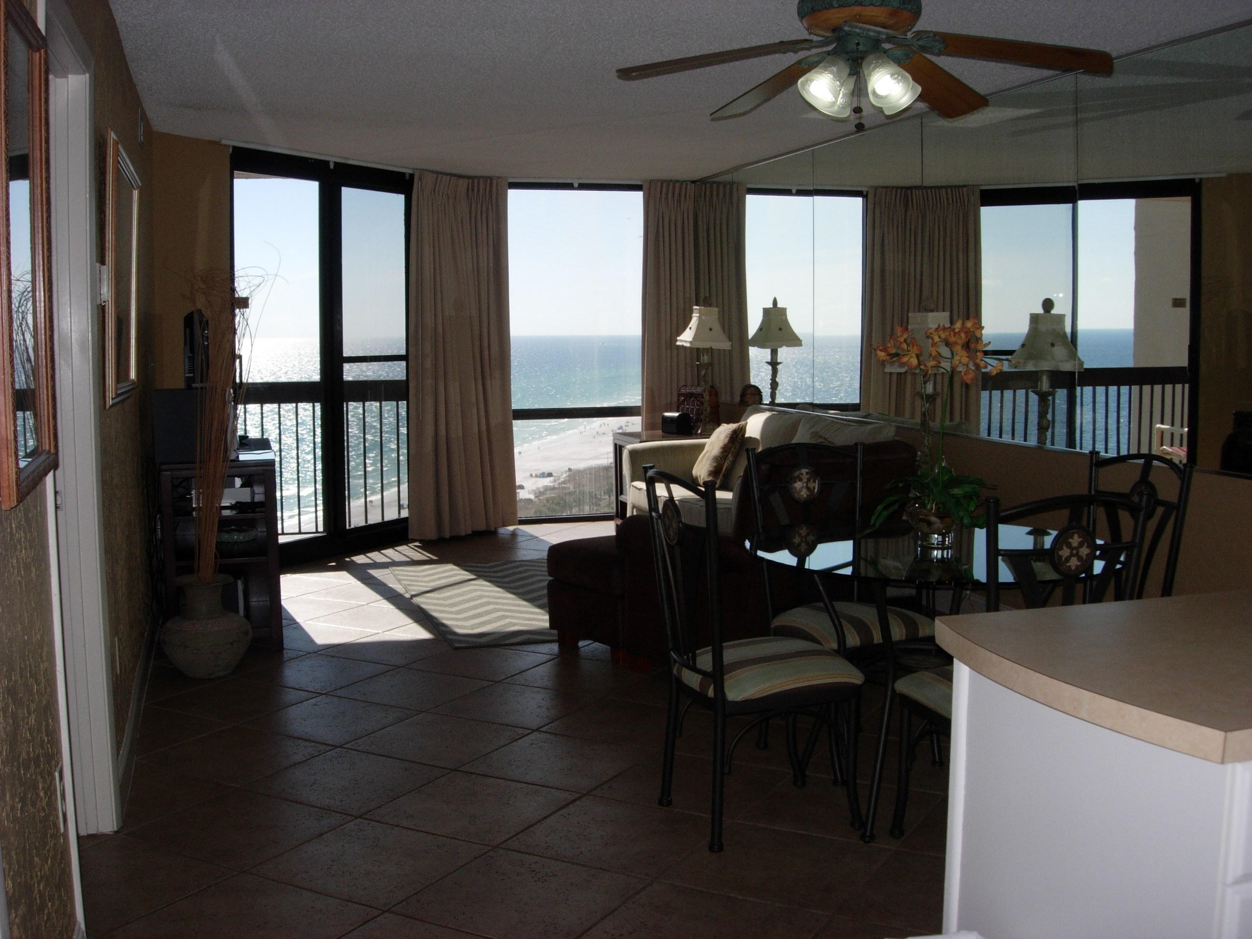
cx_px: 626
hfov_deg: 49.0
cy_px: 470
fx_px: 1374
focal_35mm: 38
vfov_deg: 37.7
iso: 79
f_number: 4.8
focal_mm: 7.8
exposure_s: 1/497
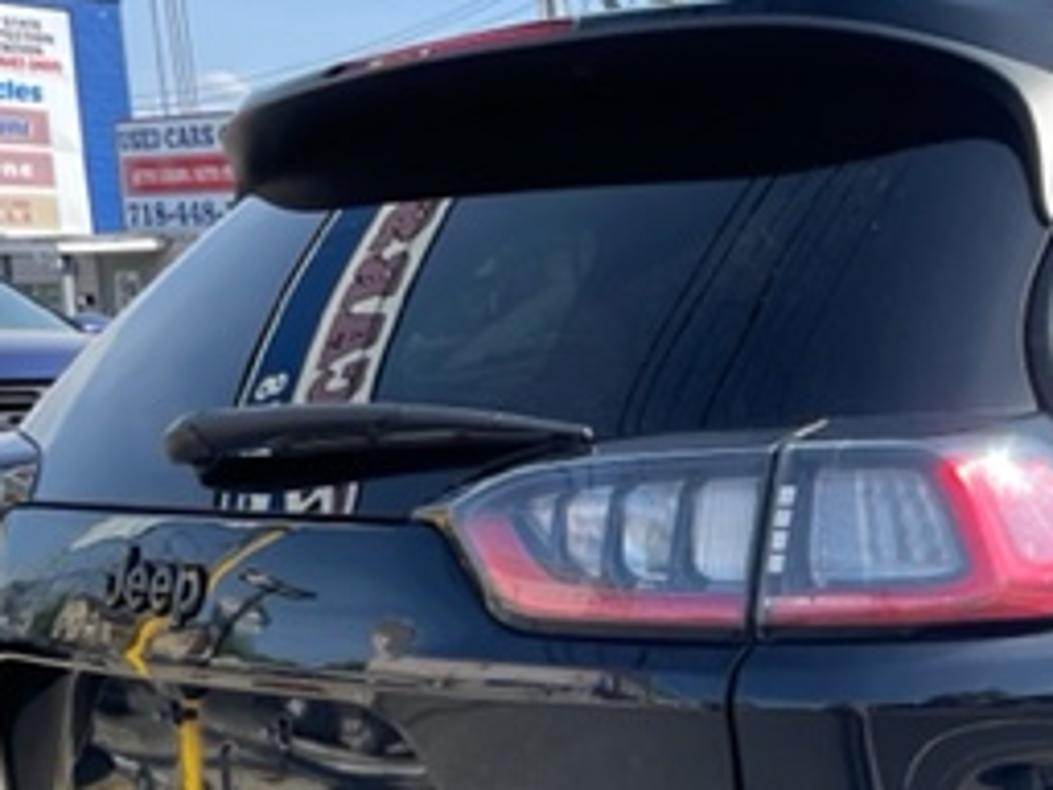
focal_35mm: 65
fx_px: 1977
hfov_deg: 28.1
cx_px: 1041
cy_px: 823
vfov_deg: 21.6
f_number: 1.6
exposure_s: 1/1125
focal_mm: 4.2
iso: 32
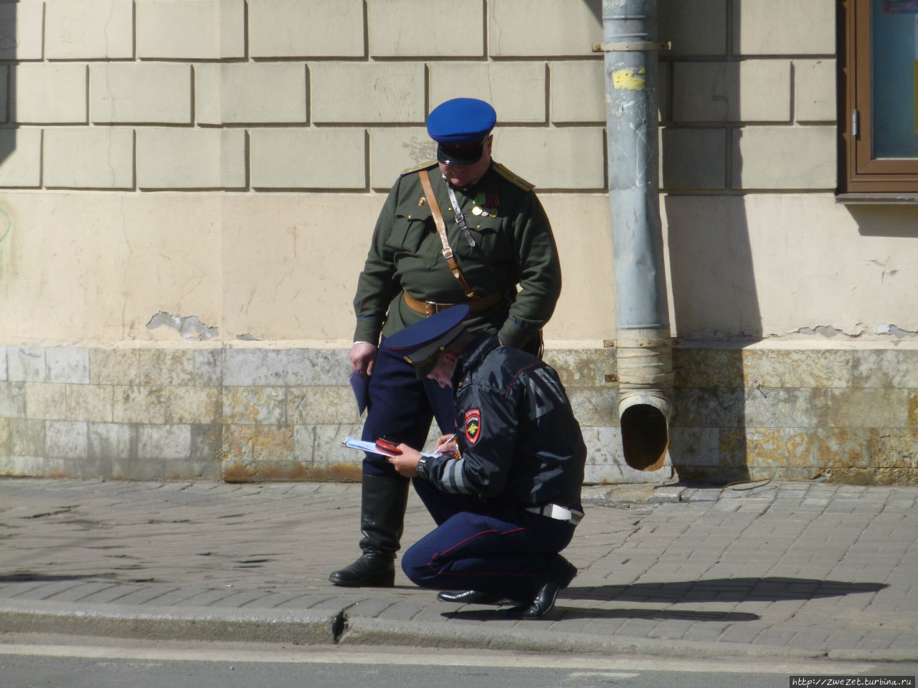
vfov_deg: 6.5
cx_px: 459
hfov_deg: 8.7
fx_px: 6020
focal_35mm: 227
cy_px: 344
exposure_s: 1/400
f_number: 5.9
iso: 100
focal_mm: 40.5
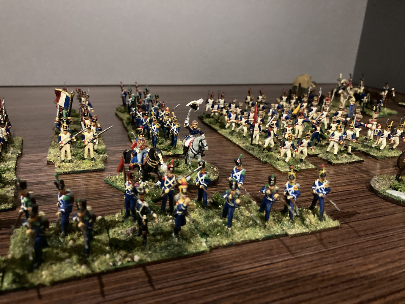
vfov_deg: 49.7
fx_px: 328
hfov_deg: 63.4
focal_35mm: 28
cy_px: 152
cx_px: 202
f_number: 1.8
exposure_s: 1/25
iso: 640
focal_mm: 3.99
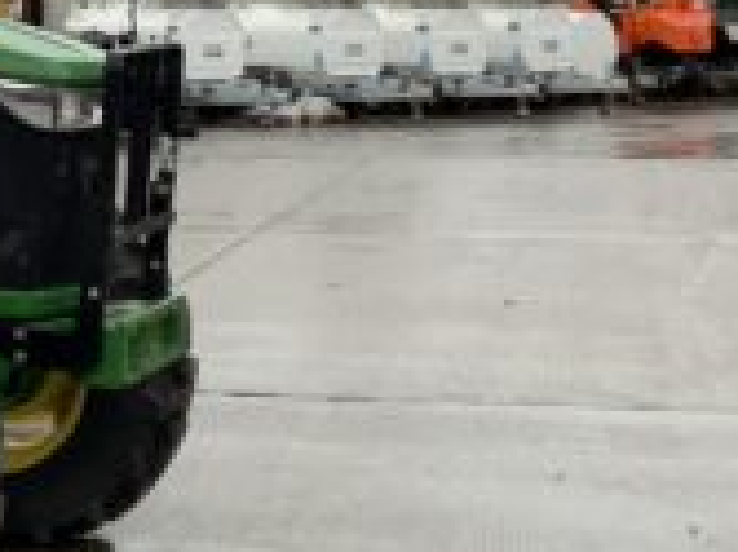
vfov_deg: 13.0
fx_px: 2365
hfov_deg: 17.0
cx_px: -133
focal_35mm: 111
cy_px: -71
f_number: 1.8
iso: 16
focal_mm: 3
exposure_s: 1/259
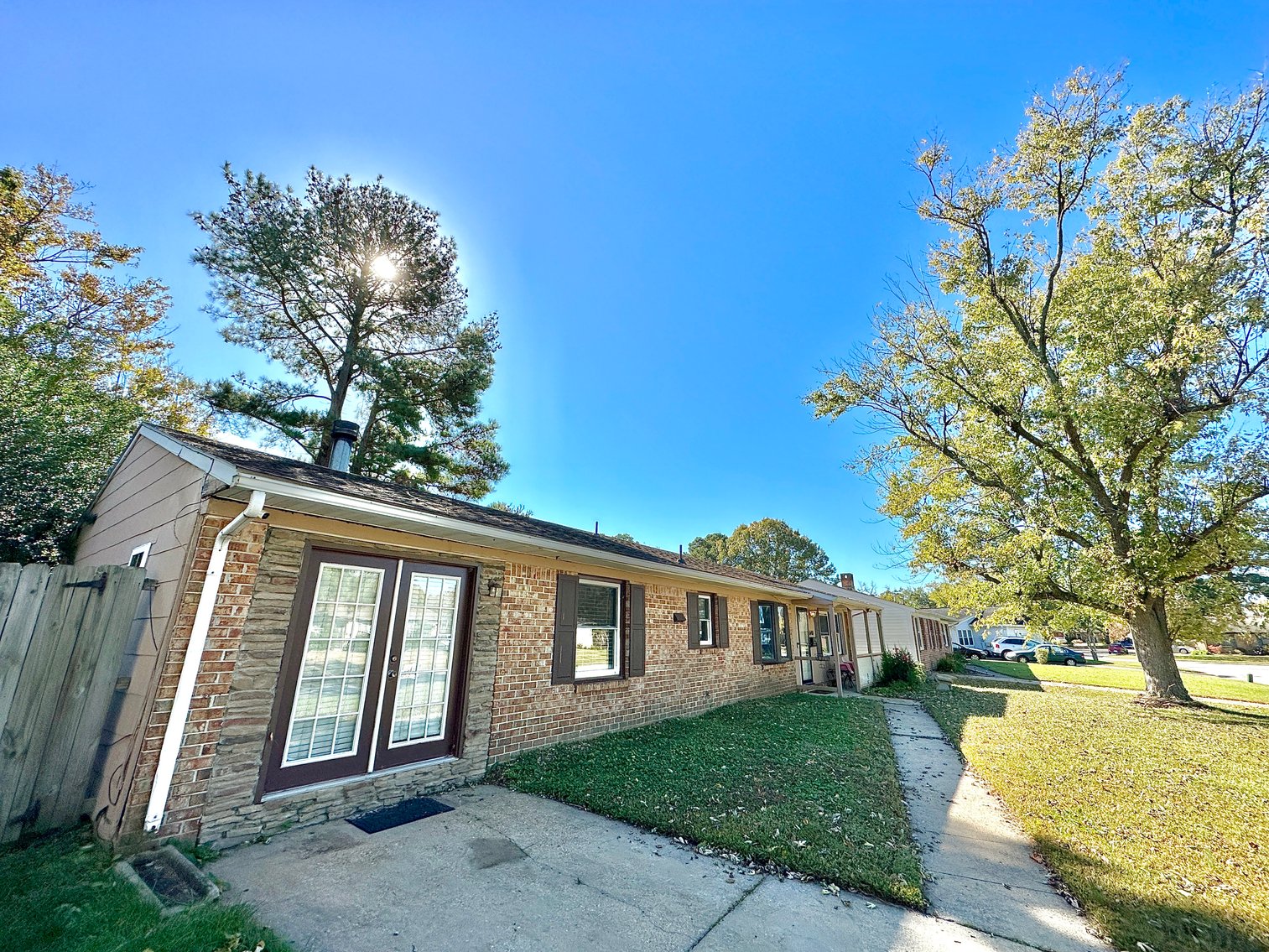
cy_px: 476
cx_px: 634
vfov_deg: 85.7
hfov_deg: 102.1
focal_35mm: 14
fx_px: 513
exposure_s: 1/2092
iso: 50
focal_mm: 2.22
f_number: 2.2
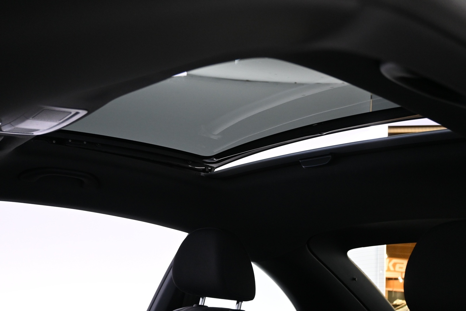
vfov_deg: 35.5
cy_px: 156
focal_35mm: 38
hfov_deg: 51.3
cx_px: 233
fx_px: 485
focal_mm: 25
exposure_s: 1/40
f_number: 4.2
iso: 2200
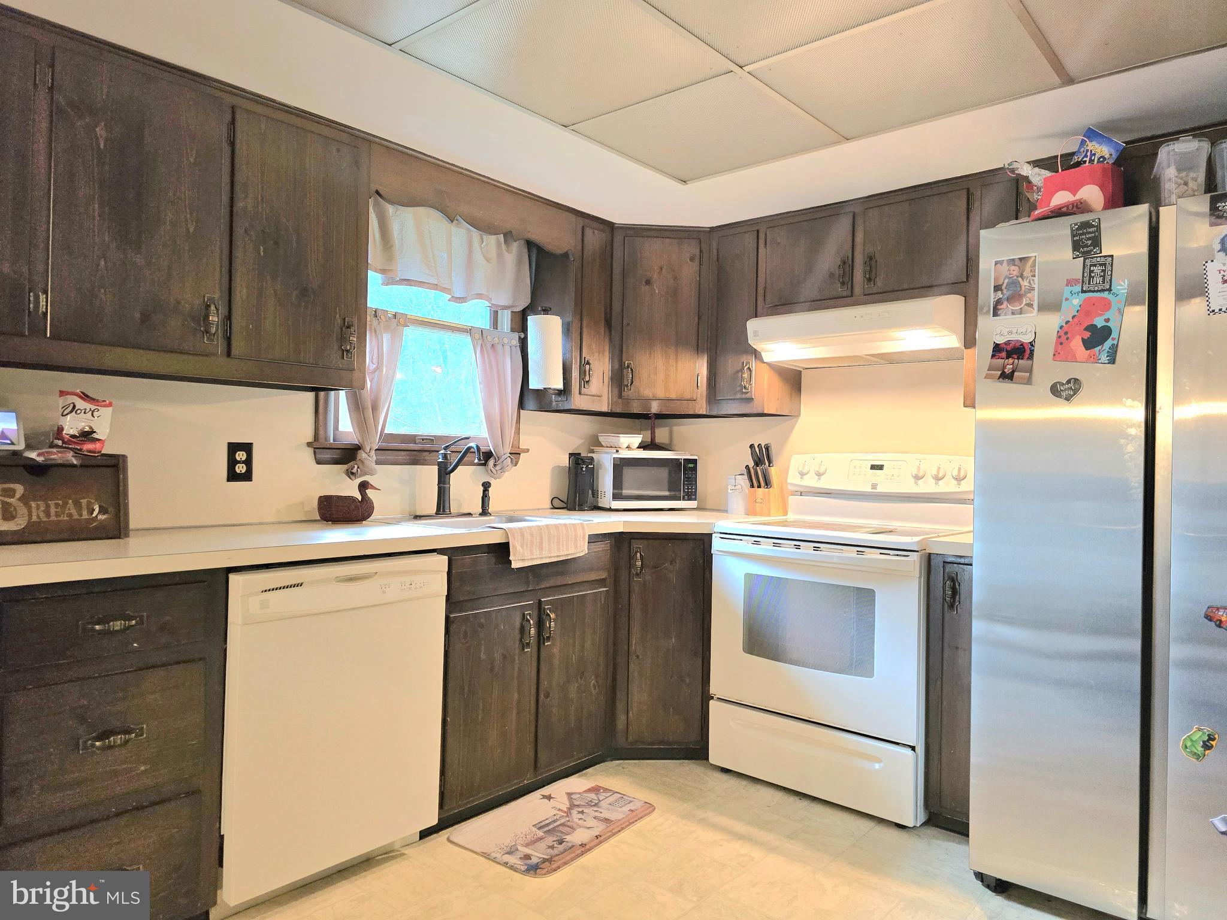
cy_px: 460
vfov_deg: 58.9
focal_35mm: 23
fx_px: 815
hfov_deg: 73.9
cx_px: 614
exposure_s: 1/120
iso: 400
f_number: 1.7
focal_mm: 6.3
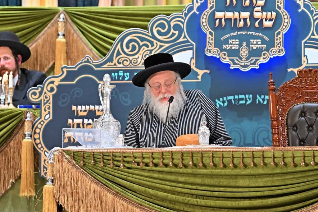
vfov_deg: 4.6
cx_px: 159
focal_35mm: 300
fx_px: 2649
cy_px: 106
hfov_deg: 6.9
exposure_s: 1/250
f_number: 2.8
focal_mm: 200
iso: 1000
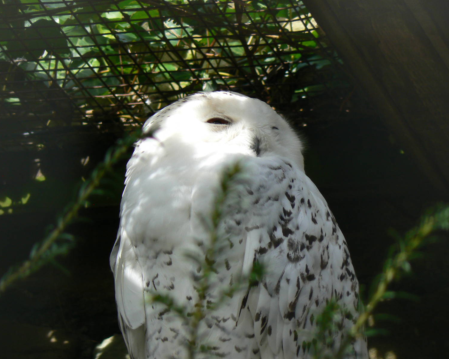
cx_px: 233
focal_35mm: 451
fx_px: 5994
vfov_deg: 3.4
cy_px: 179
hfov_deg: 4.3
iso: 80
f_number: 5.6
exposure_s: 1/160
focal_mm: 72
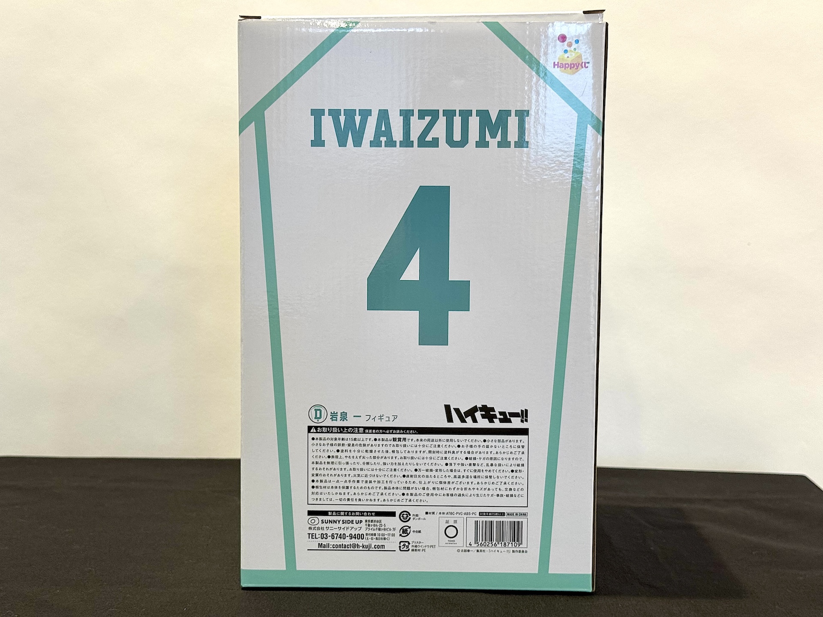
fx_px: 1141
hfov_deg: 39.7
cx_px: 412
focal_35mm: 48
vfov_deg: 30.3
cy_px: 308
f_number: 1.78
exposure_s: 1/50
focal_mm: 6.76
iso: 64
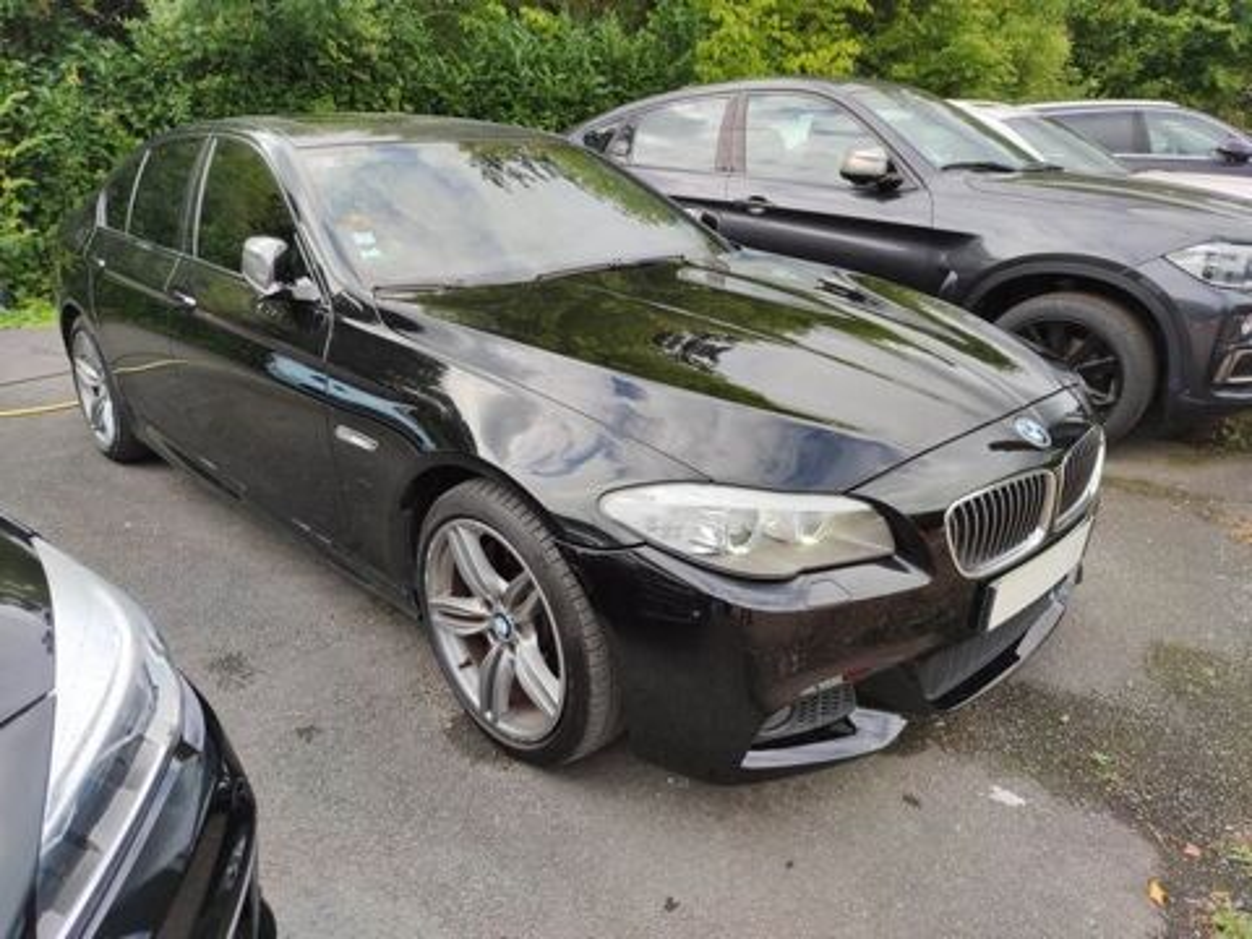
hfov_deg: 71.6
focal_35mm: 24
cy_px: 470
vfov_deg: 56.8
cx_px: 626
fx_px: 868
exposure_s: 1/1286
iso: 100
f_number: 1.69
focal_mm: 6.72
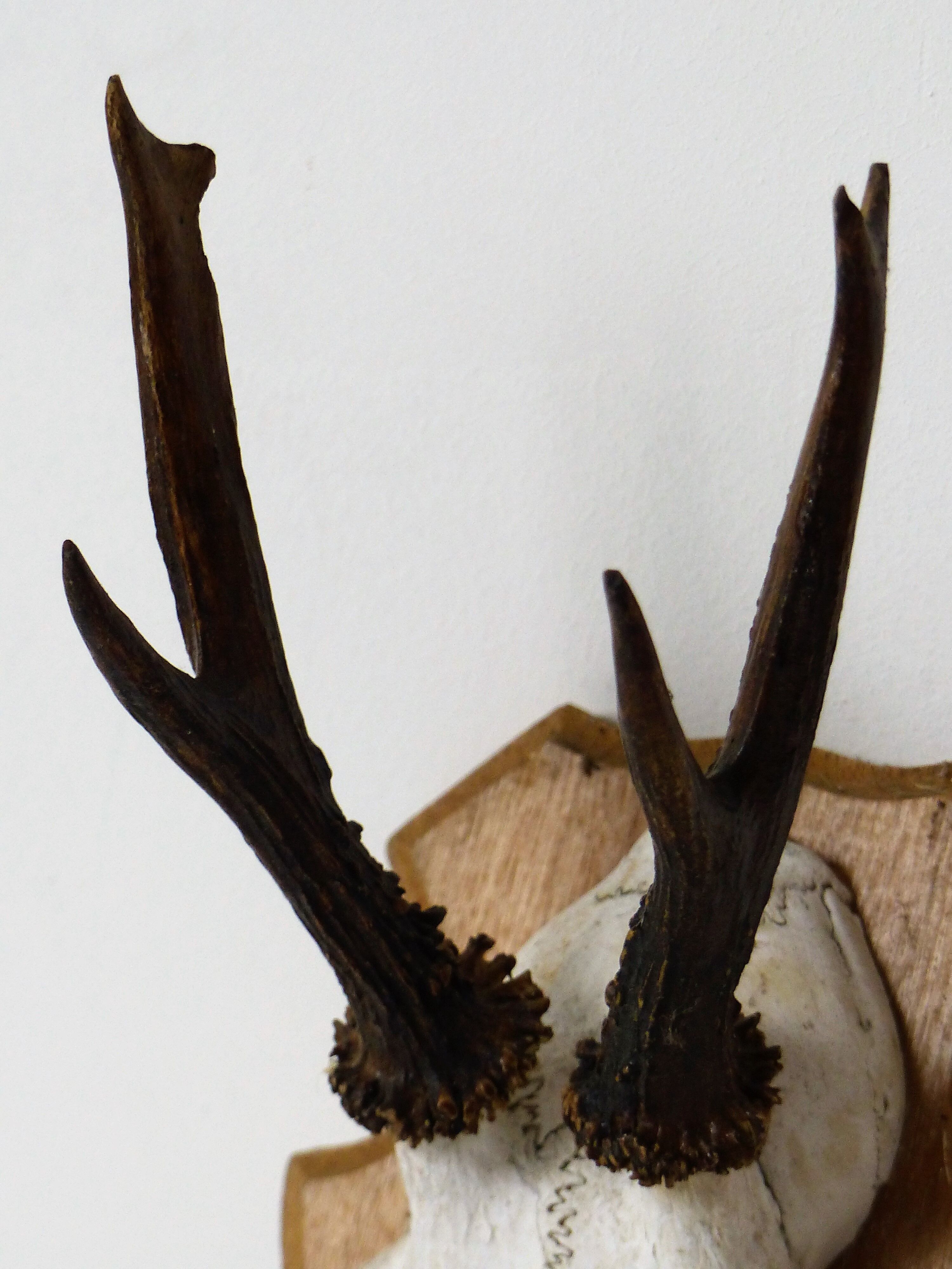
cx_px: 476
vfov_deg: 6.6
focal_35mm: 301
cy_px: 634
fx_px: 11037
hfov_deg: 4.9
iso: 200
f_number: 2.8
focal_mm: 49.2
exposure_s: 1/80
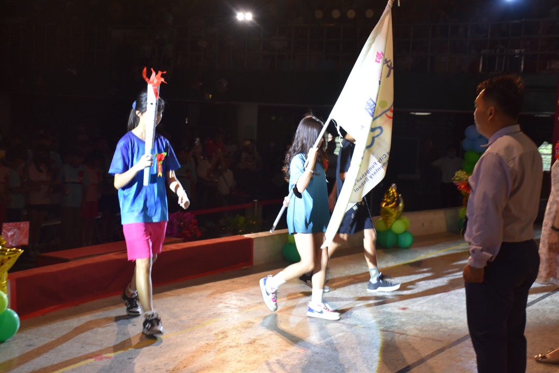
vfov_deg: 22.6
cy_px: 186
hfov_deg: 33.4
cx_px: 280
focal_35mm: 60
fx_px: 932
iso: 500
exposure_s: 1/60
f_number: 4.5
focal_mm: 40
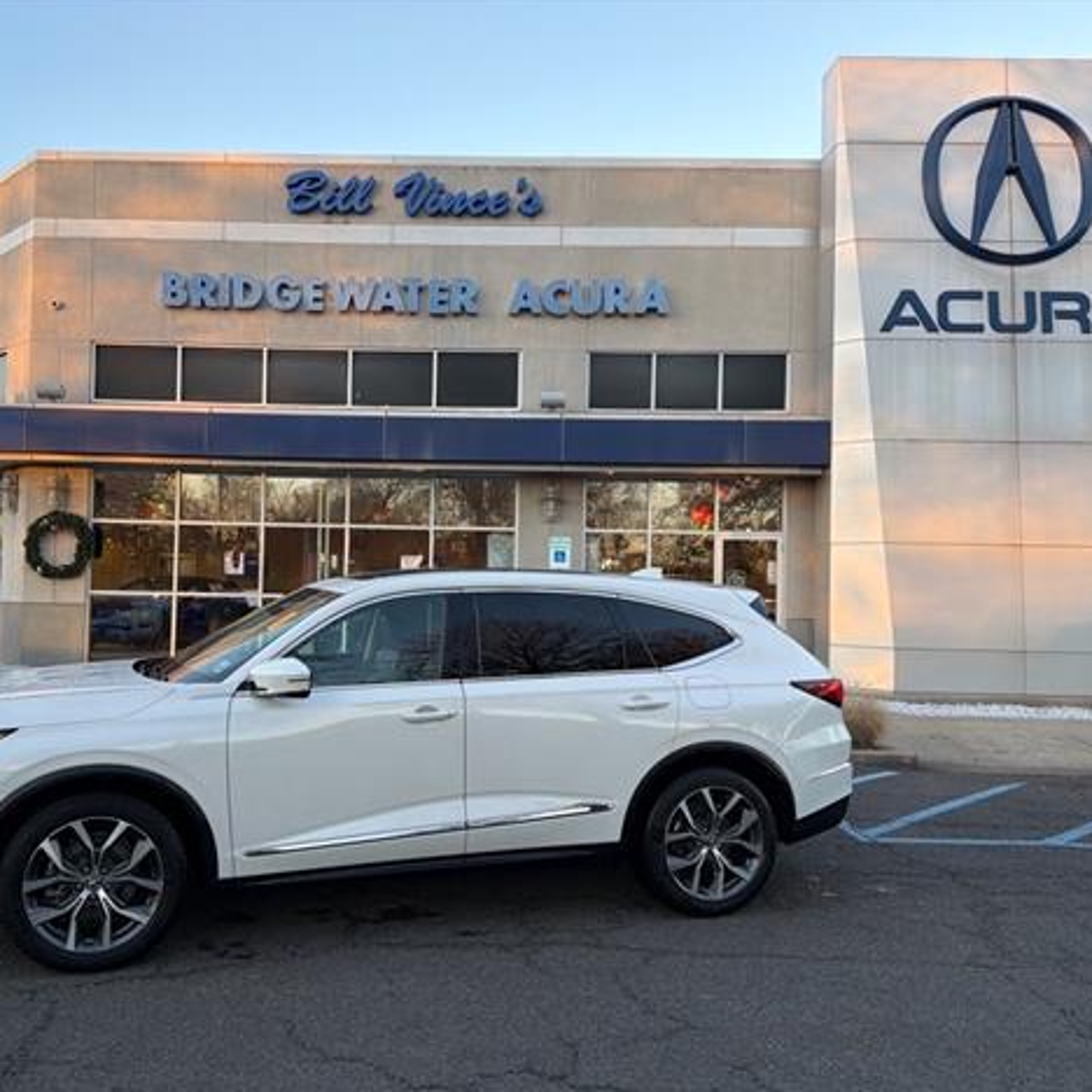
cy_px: 553
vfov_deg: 55.6
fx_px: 1035
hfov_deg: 55.2
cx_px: 429
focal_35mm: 29
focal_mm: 6.76
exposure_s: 1/250
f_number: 1.78
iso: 80
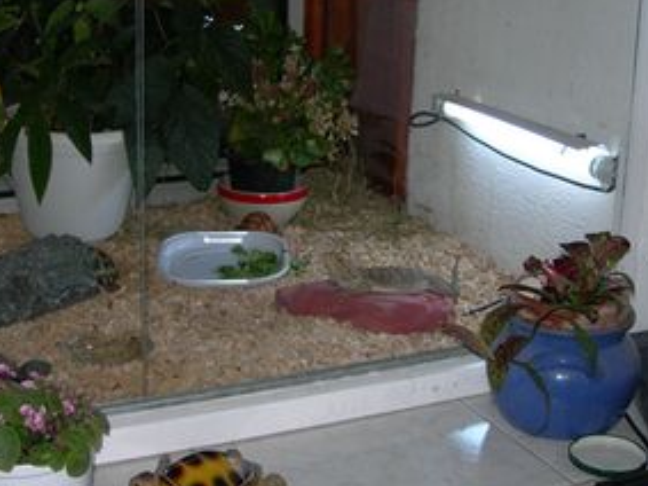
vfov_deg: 25.1
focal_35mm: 58
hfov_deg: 33.2
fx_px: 1085
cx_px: 295
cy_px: 163
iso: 50
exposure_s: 1/60.1
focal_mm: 7.8
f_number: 2.8
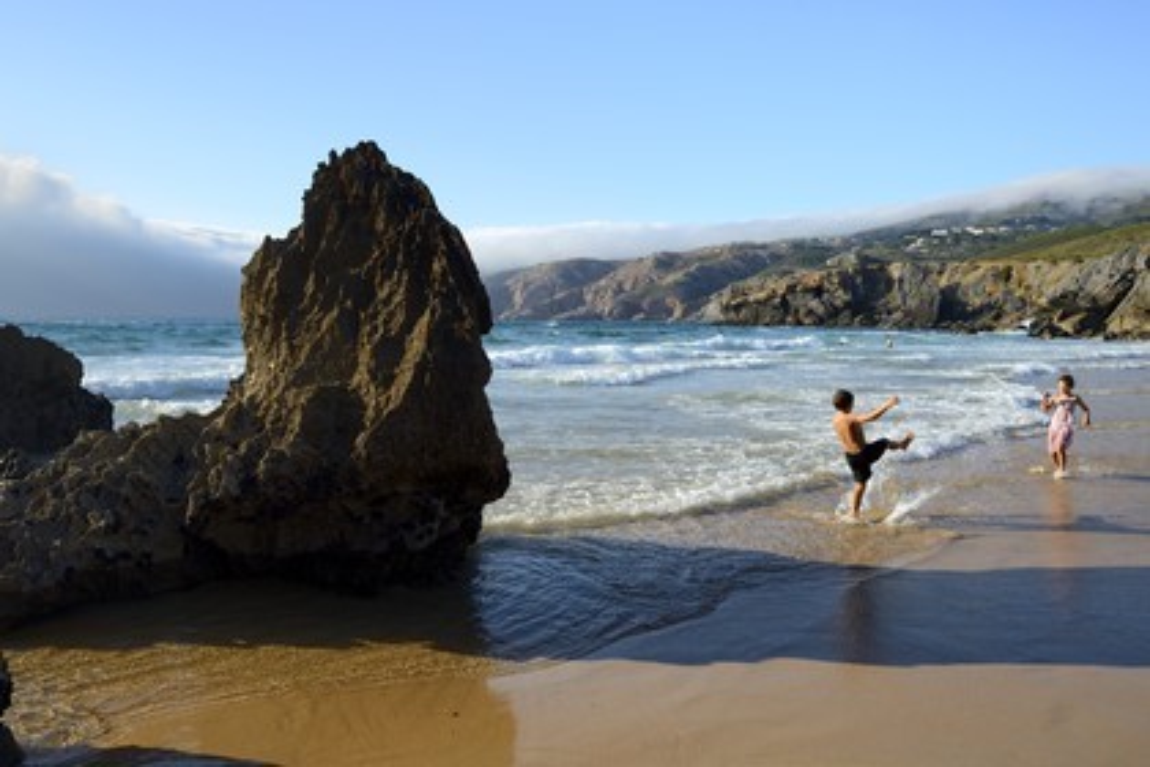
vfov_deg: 53.1
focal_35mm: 24
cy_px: 384
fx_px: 767
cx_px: 575
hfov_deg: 73.7
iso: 200
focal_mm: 24
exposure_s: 1/400
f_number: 9
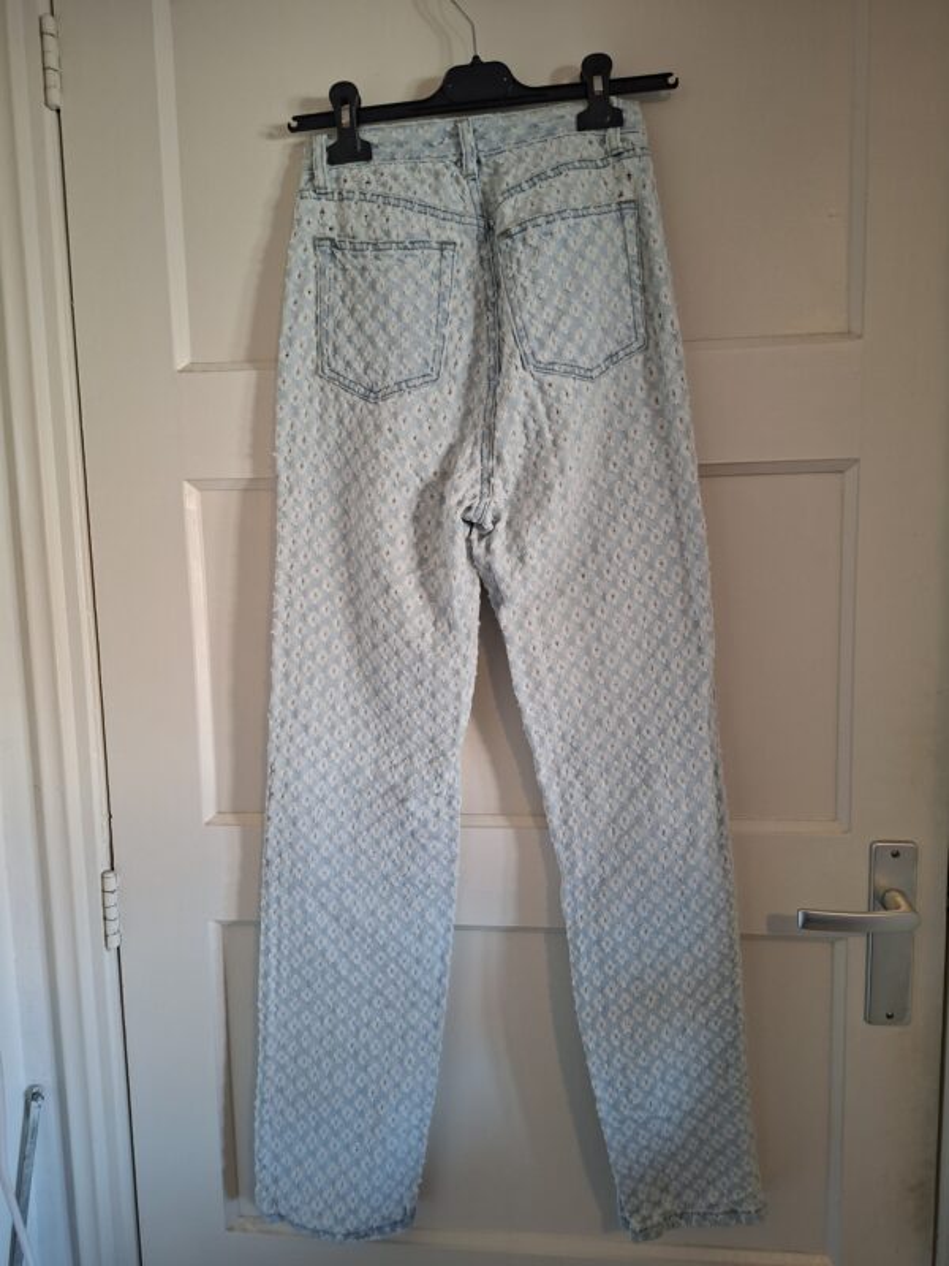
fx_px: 841
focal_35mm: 23
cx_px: 474
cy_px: 633
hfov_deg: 58.9
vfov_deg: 73.9
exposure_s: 1/40
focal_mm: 5.54
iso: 320
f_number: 1.8
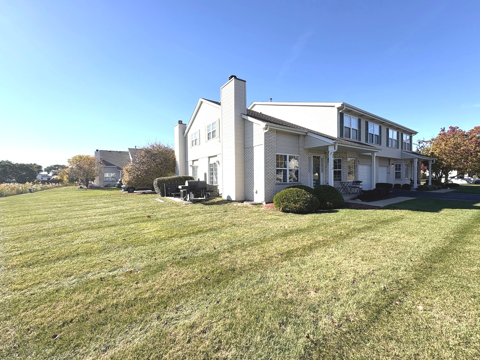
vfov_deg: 85.7
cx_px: 240
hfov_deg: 102.1
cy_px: 180
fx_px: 194
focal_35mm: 14
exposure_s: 1/2208
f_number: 2.2
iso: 50
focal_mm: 2.22
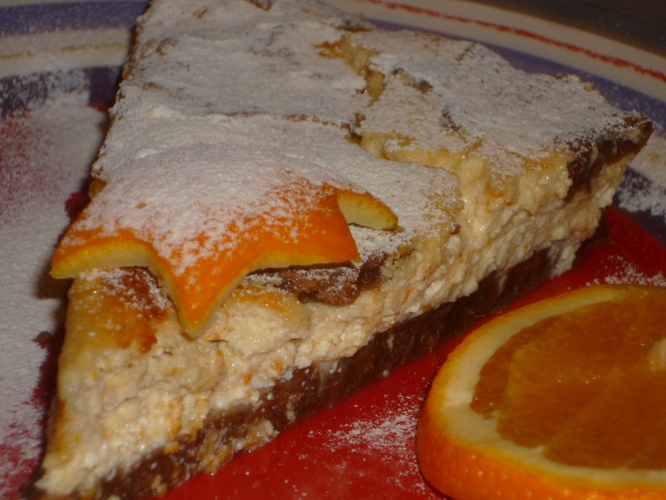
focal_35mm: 120
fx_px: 2309
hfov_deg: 16.4
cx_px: 333
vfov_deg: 12.3
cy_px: 250
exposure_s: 1/60
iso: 100
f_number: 5.8
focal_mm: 20.8
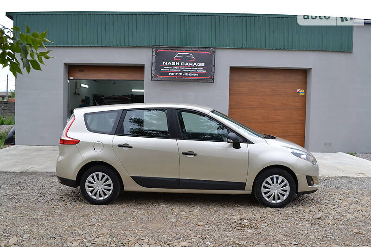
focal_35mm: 30
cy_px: 124
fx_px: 309
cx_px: 186
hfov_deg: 61.9
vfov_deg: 43.6
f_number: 5.6
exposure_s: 1/125
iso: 400
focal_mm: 20
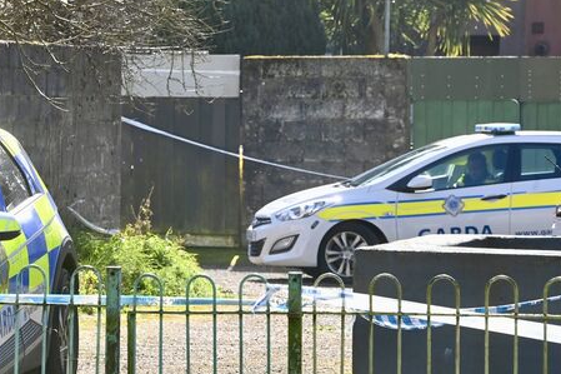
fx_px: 5545
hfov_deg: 5.8
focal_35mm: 356
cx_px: 85
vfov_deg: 3.9
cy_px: 238
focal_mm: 200
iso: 800
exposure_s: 1/400
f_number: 10
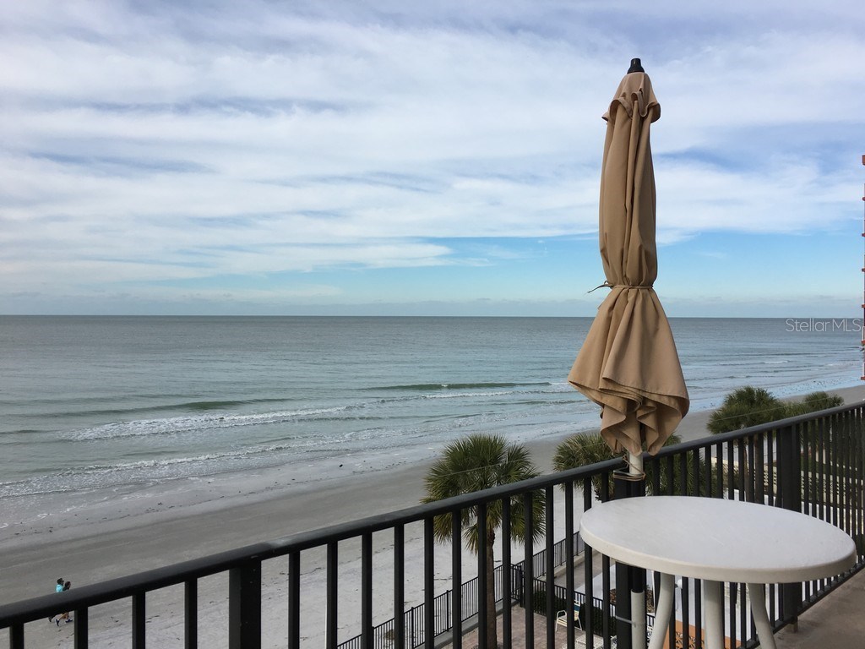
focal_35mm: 29
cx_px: 432
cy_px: 324
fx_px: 725
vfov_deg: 48.2
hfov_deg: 61.7
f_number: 2.2
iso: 25
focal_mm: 4.15
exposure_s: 1/1972
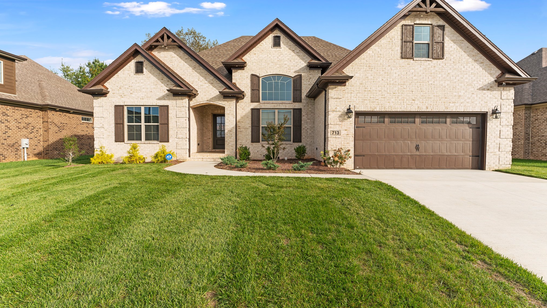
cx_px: 277
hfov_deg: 92.8
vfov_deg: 61.1
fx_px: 260
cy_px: 152
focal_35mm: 18
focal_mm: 16.9
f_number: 7.1
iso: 100
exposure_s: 1/200
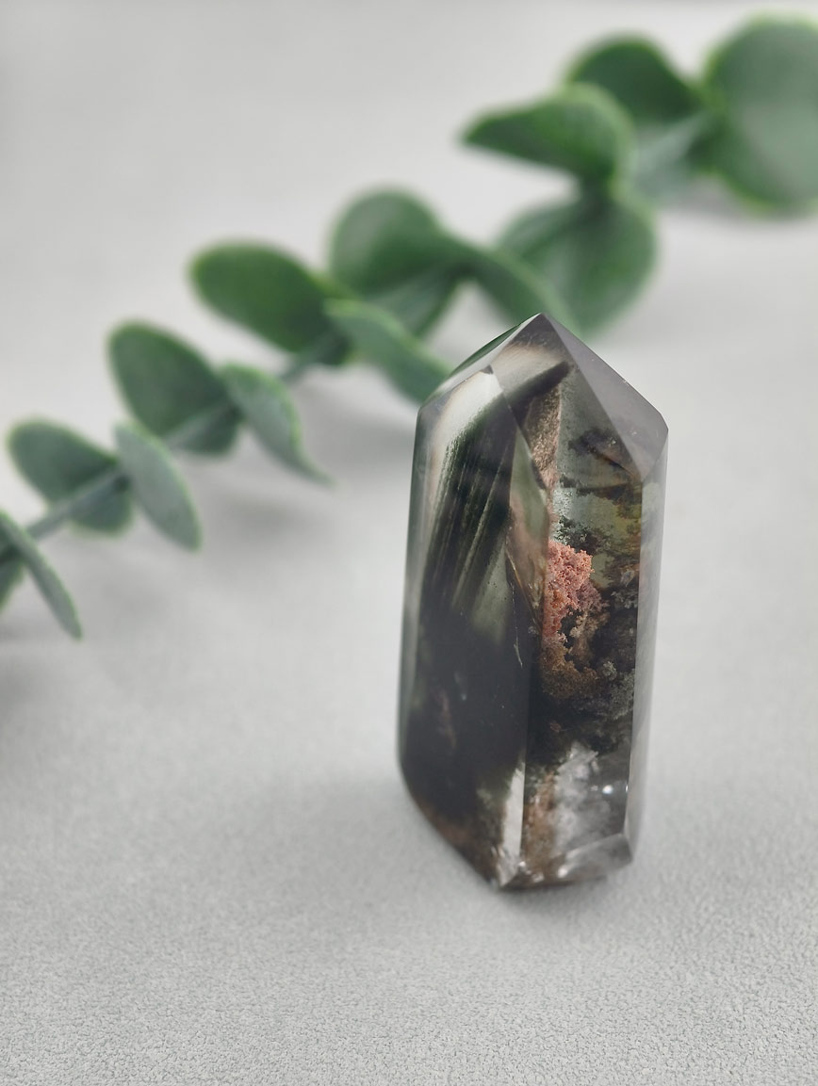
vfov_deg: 23.0
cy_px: 543
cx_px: 409
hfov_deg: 17.4
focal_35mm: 85
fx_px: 2672
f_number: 2.67
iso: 125
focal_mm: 22.48
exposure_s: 1/160
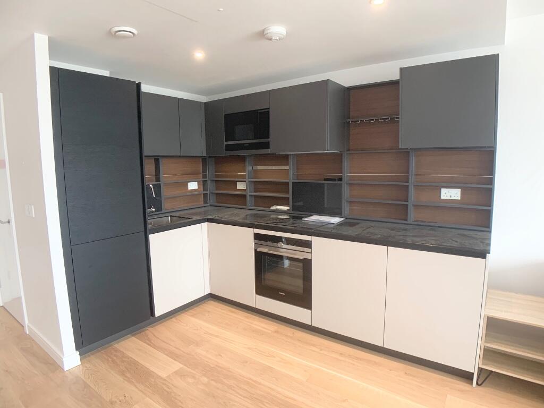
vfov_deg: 53.1
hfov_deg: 67.3
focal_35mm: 26
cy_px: 204
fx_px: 409
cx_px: 272
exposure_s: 1/75
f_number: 1.8
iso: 100
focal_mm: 4.25
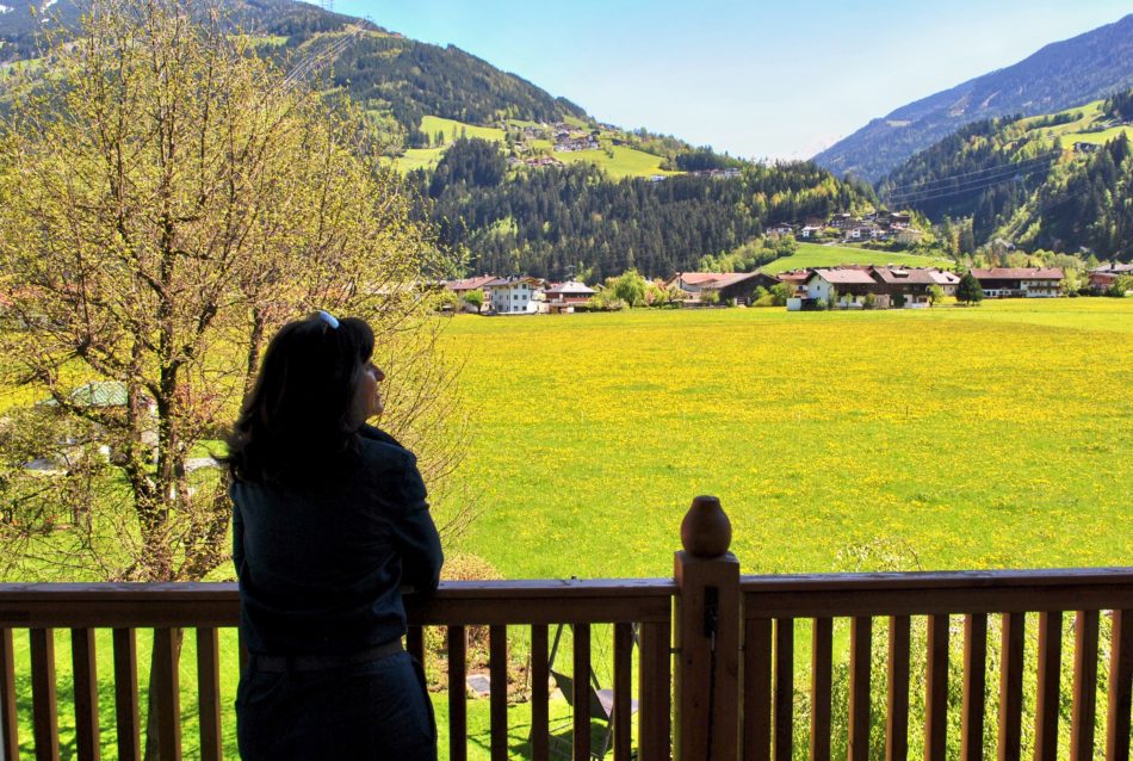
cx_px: 566
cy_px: 380
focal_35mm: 33
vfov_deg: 40.2
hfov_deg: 57.1
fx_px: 1041
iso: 200
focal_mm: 22
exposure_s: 1/200
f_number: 10
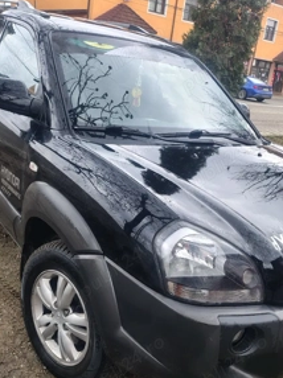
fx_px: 382
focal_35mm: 35
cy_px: 178
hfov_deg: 40.6
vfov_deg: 52.6
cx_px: 148
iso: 143
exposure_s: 1/141
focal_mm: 4.71
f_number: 1.7
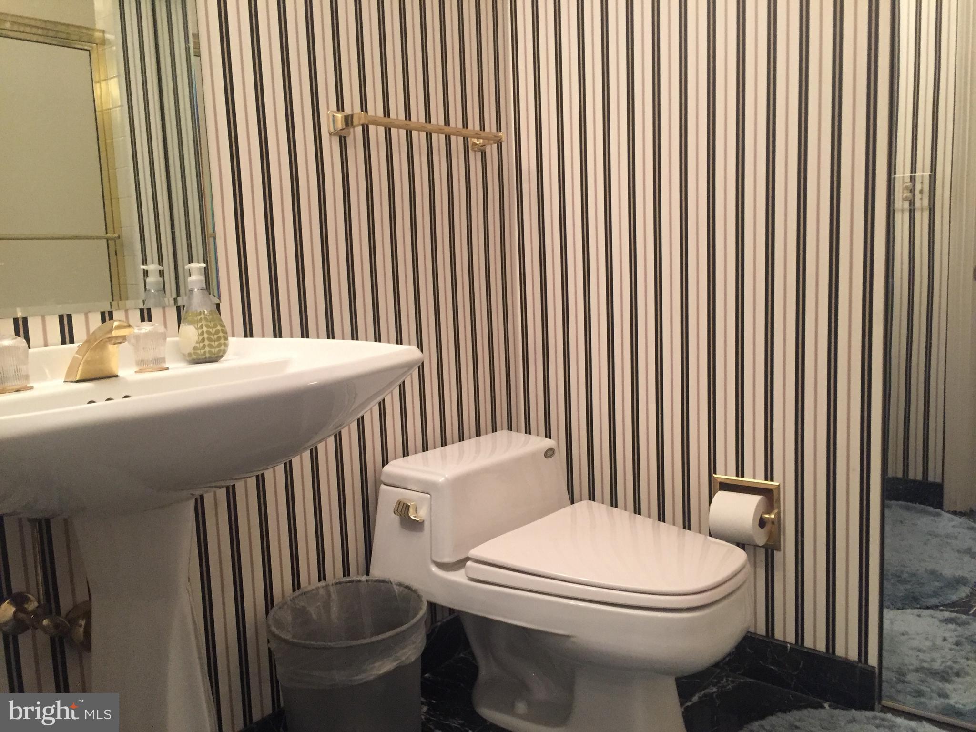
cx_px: 488
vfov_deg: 48.2
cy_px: 366
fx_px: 818
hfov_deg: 61.7
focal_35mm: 29
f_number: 2.2
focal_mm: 4.15
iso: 160
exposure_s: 1/30
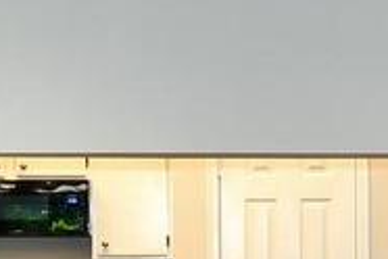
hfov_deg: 14.8
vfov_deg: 9.7
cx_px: 159
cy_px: 349
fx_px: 1498
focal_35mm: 139
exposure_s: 1/60
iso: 400
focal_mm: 12
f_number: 4
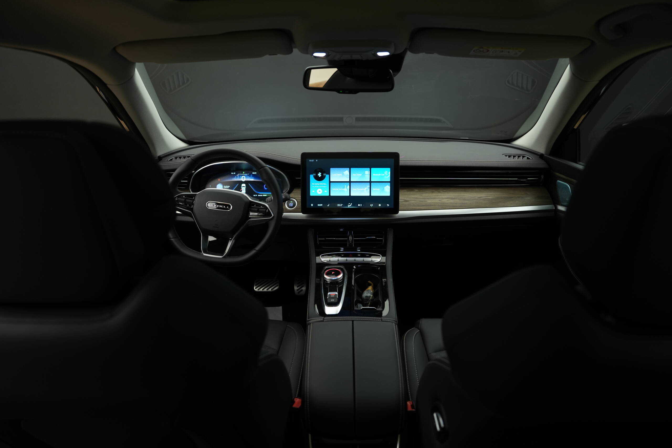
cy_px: 224
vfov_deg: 53.1
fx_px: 448
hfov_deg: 73.7
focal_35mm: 24
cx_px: 336
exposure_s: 1/100
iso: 800
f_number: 2.8
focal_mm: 24
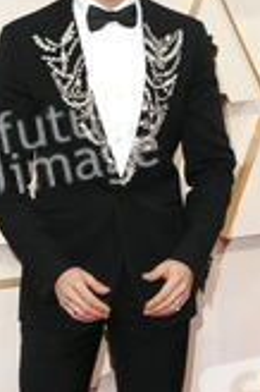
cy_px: 272
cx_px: 106
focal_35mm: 159
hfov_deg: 8.6
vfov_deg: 12.9
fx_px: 1726
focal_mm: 65
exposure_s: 1/250
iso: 1000
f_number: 7.1
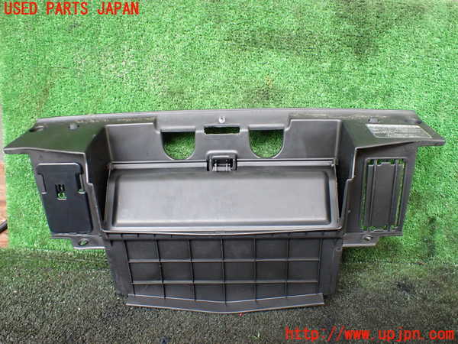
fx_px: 397
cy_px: 172
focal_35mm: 30
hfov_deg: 60.0
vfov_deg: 46.8
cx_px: 229
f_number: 2.3
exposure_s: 1/125
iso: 400
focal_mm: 5.4
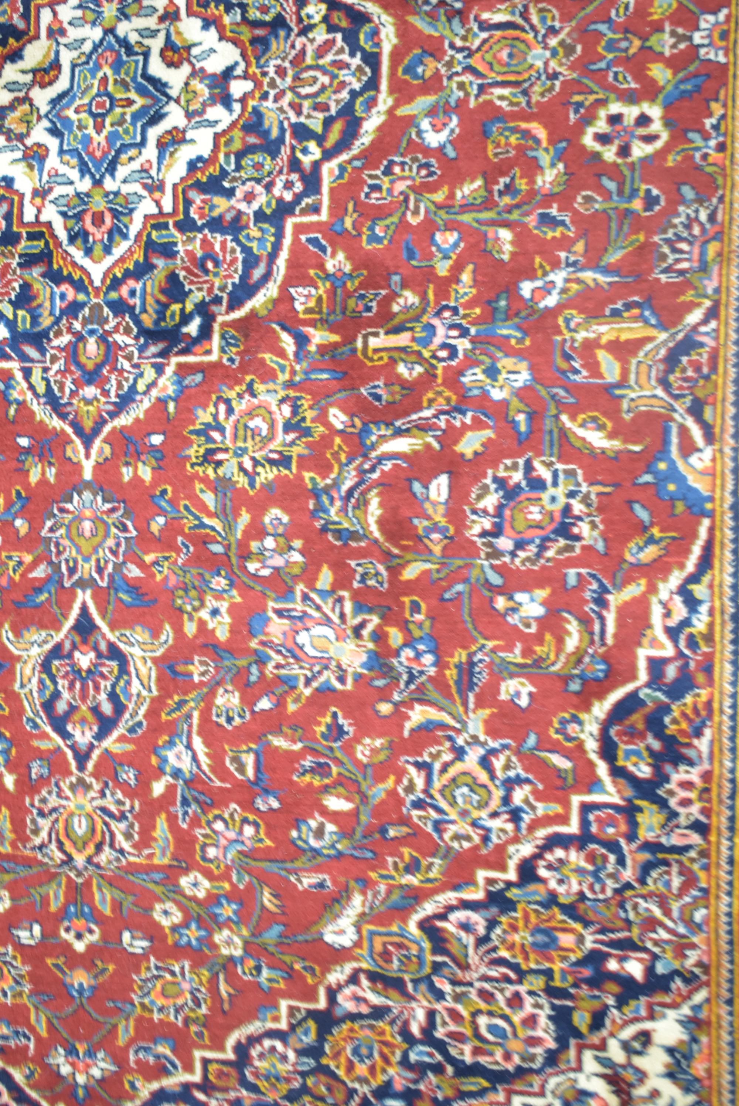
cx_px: 370
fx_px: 1245
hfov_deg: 33.1
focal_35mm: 40
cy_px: 553
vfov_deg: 47.9
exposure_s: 1/6
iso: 800
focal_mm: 27
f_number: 4
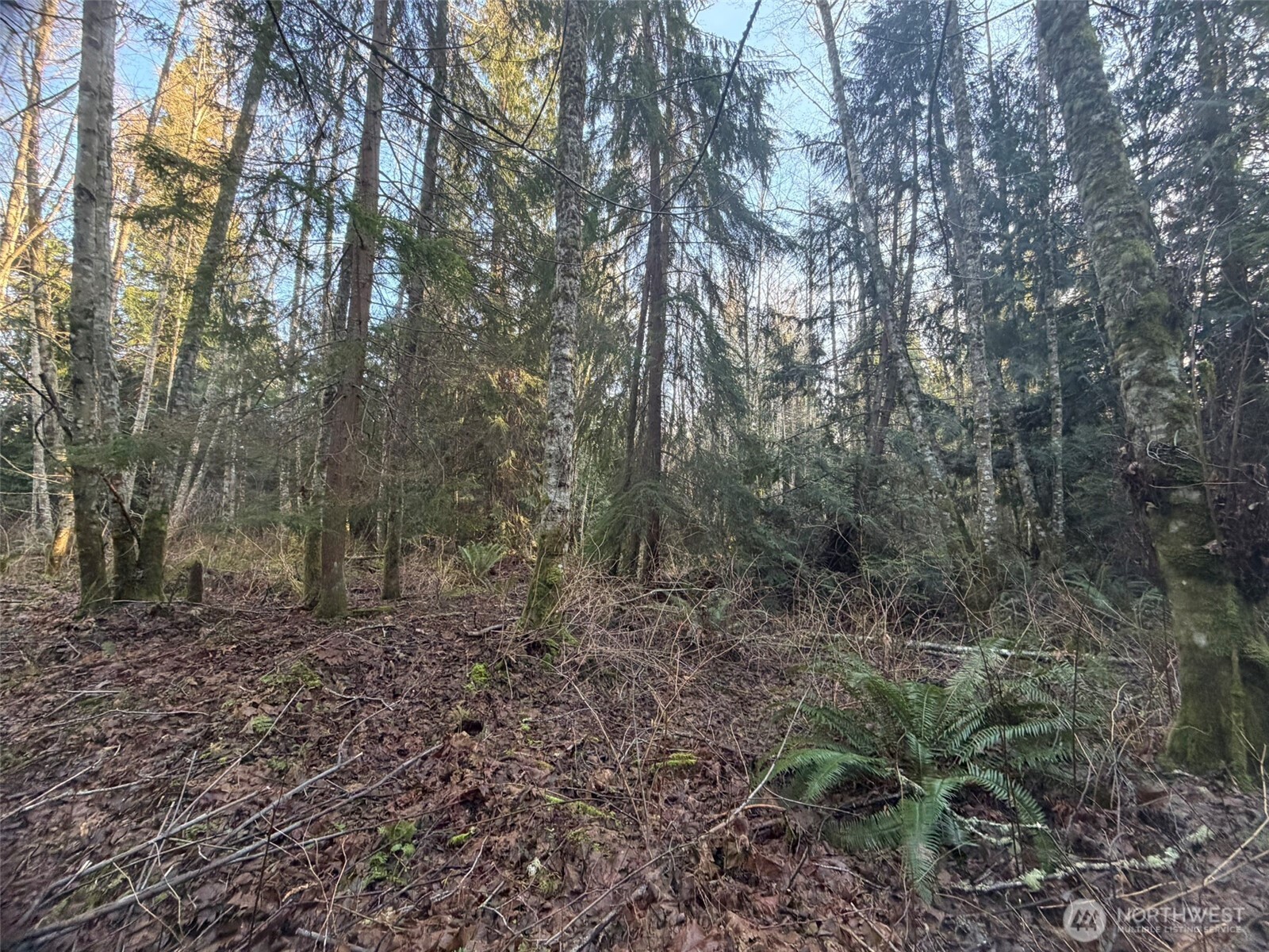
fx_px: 513
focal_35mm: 14
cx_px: 634
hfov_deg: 102.1
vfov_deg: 85.7
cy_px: 476
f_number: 2.2
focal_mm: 2.22
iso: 320
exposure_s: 1/121
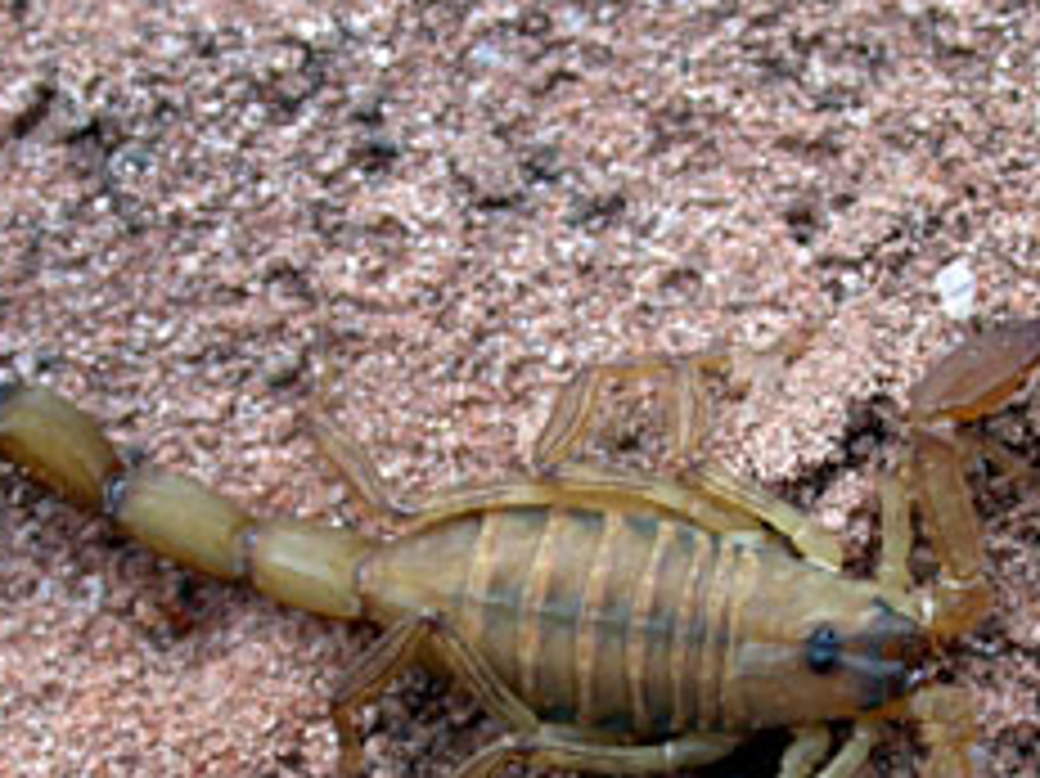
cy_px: 598
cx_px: 653
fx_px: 4054
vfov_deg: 10.9
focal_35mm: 135
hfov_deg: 14.6
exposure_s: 1/47.8
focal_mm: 16.2
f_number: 3.5
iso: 100
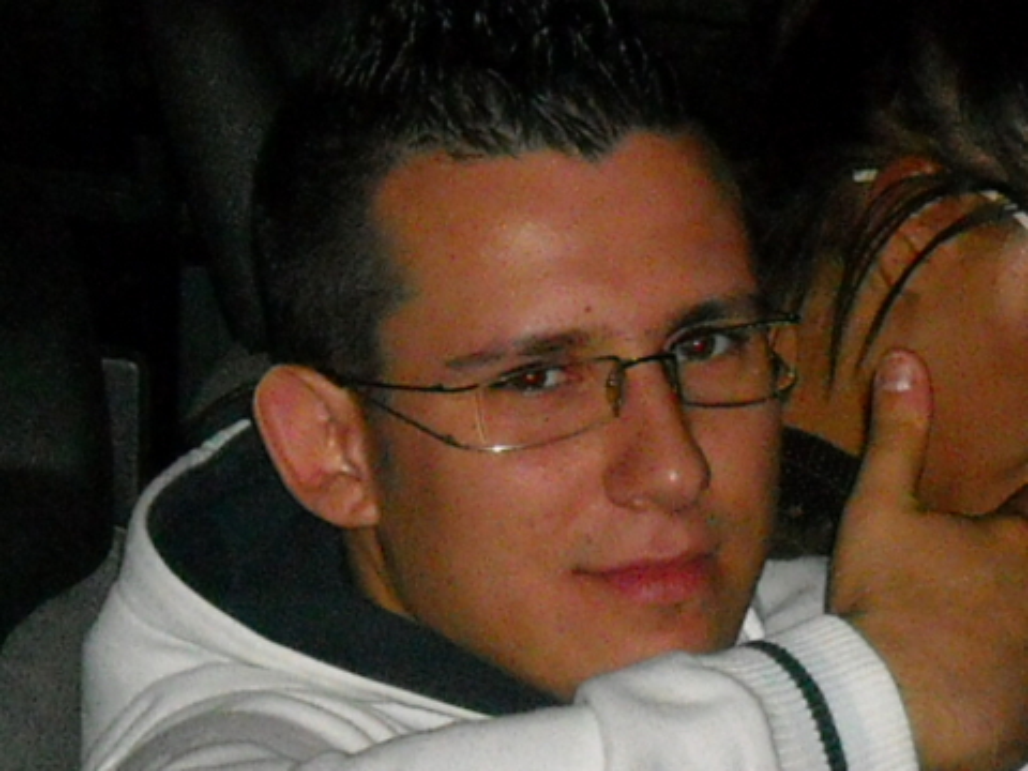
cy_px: 386
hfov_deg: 18.7
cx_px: 514
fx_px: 3118
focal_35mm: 105
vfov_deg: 14.1
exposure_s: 1/125
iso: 565
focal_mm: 17.1
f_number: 4.7
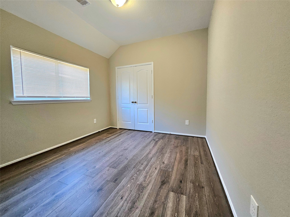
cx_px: 145
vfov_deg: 89.9
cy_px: 108
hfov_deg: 106.2
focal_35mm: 13
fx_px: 109
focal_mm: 1.74
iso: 320
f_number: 2.2
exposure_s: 1/40
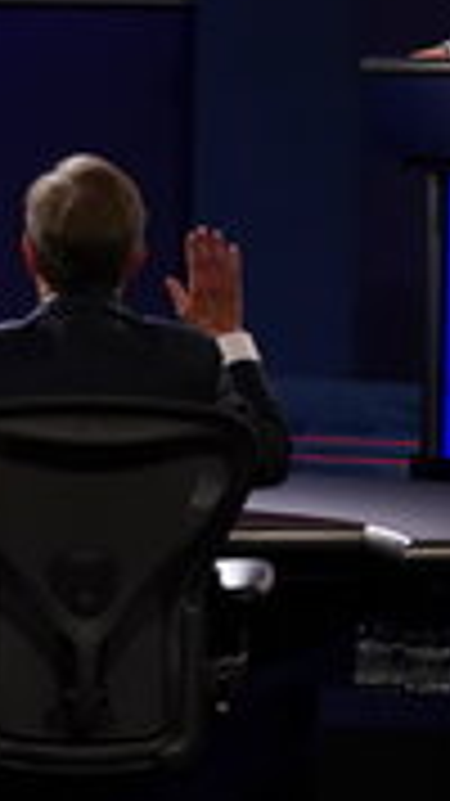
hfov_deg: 5.5
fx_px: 4671
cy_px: 371
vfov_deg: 9.8
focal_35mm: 220
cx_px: -108
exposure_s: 1/250
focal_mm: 73
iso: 3200
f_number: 4.5
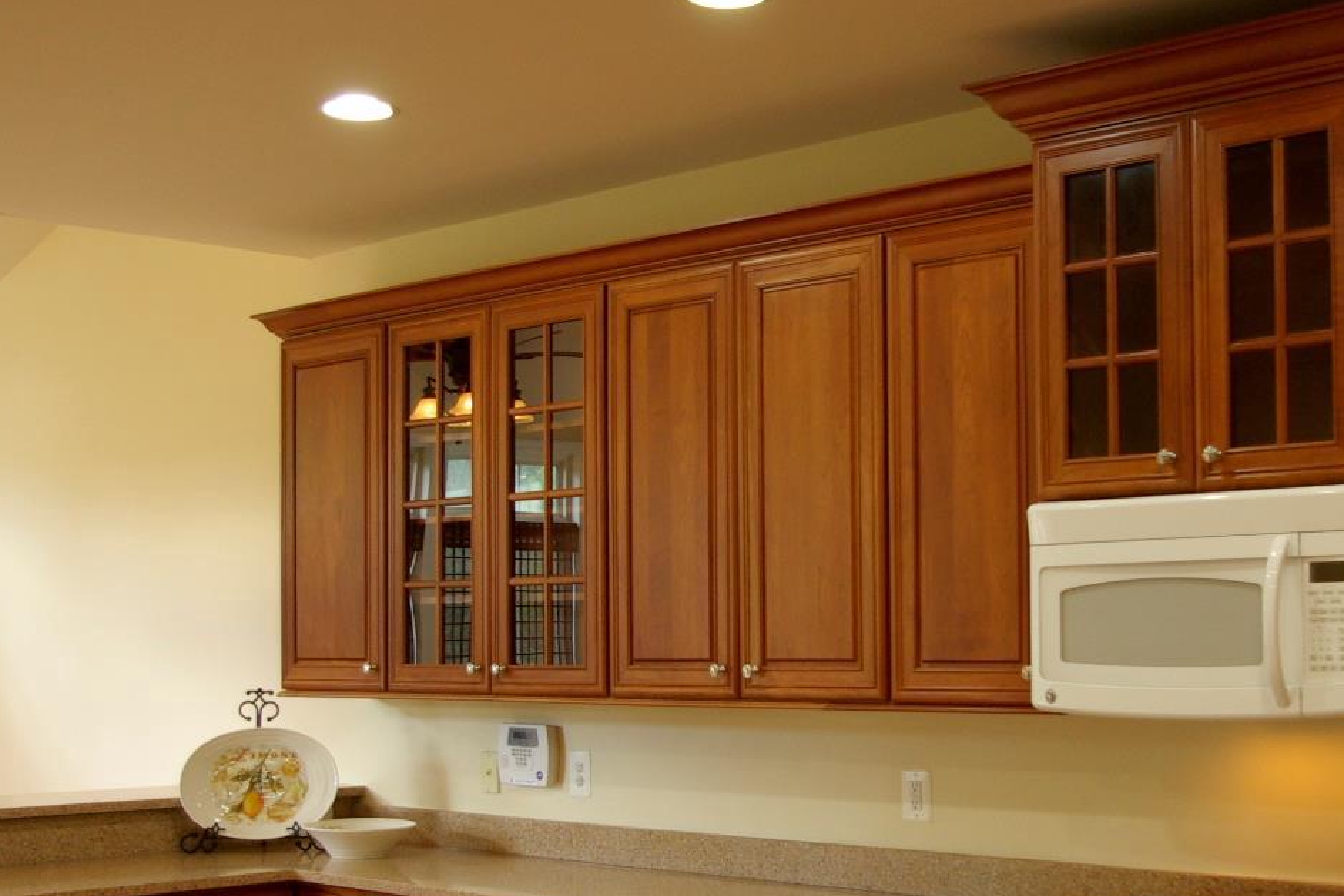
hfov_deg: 34.4
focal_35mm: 58
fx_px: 2166
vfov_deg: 23.3
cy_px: 588
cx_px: 811
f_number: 4
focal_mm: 20
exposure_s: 1/30
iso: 200
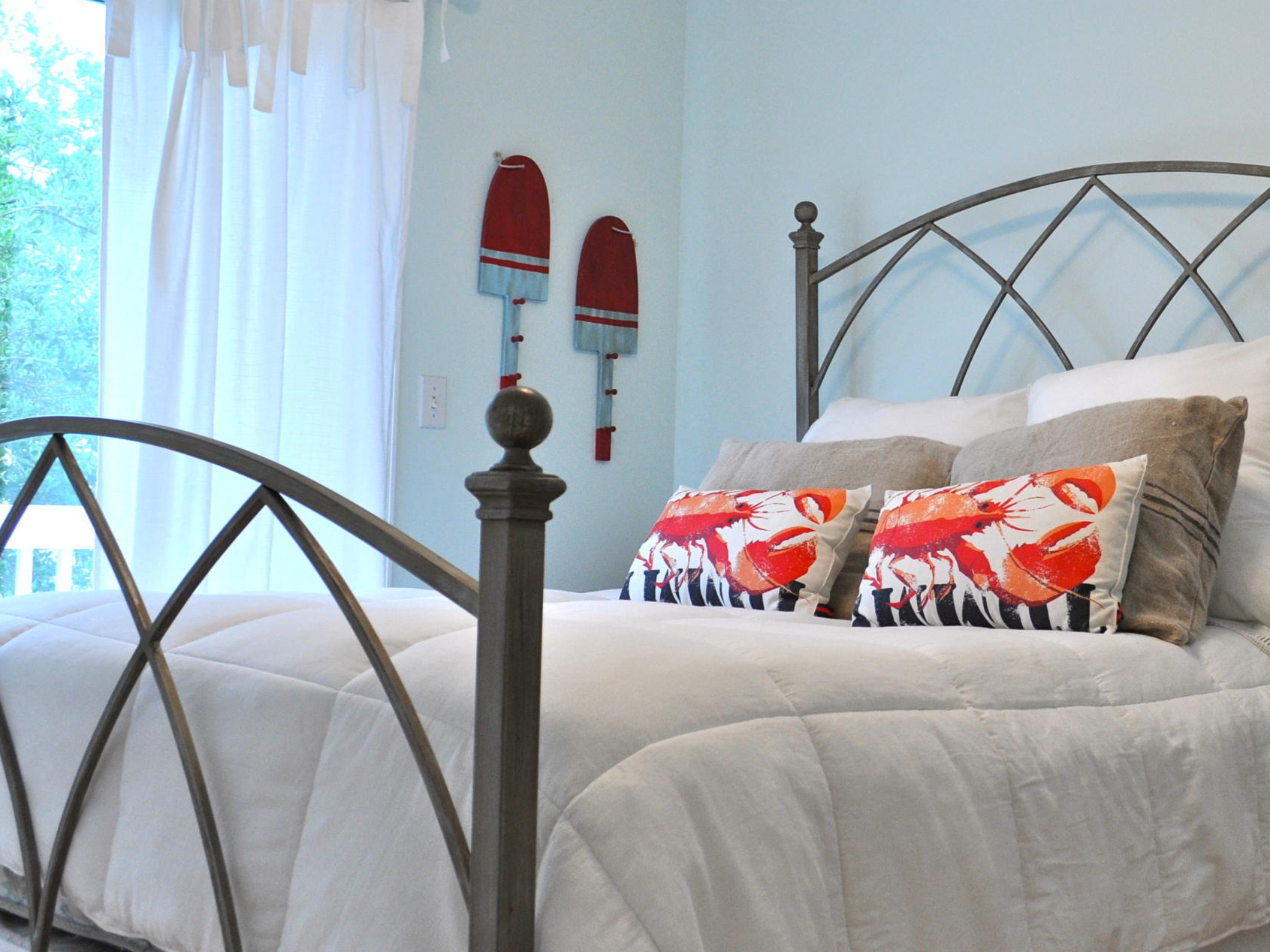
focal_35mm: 46
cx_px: 937
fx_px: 1688
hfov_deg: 40.2
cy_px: 380
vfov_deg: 31.4
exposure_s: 1/100
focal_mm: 18
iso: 400
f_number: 5
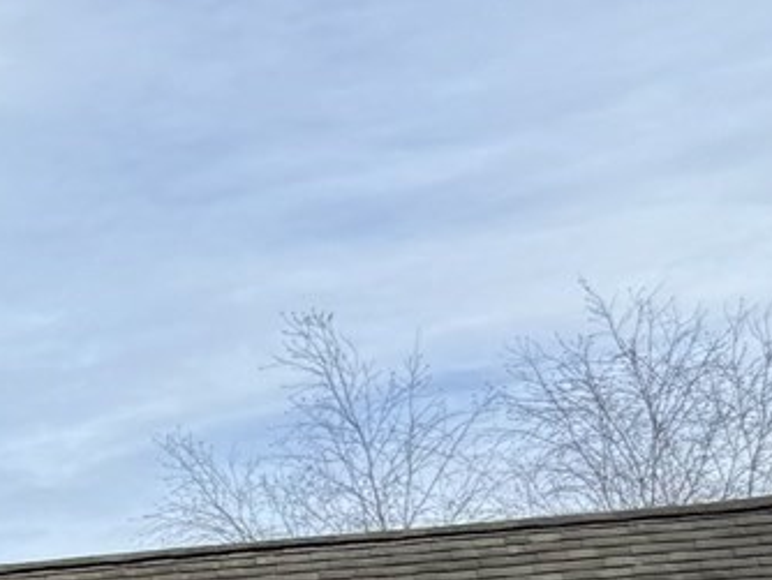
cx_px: -1047
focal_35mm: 147
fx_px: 3281
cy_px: 1181
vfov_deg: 9.4
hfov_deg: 11.3
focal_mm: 6.76
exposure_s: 1/1425
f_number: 1.78
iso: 80
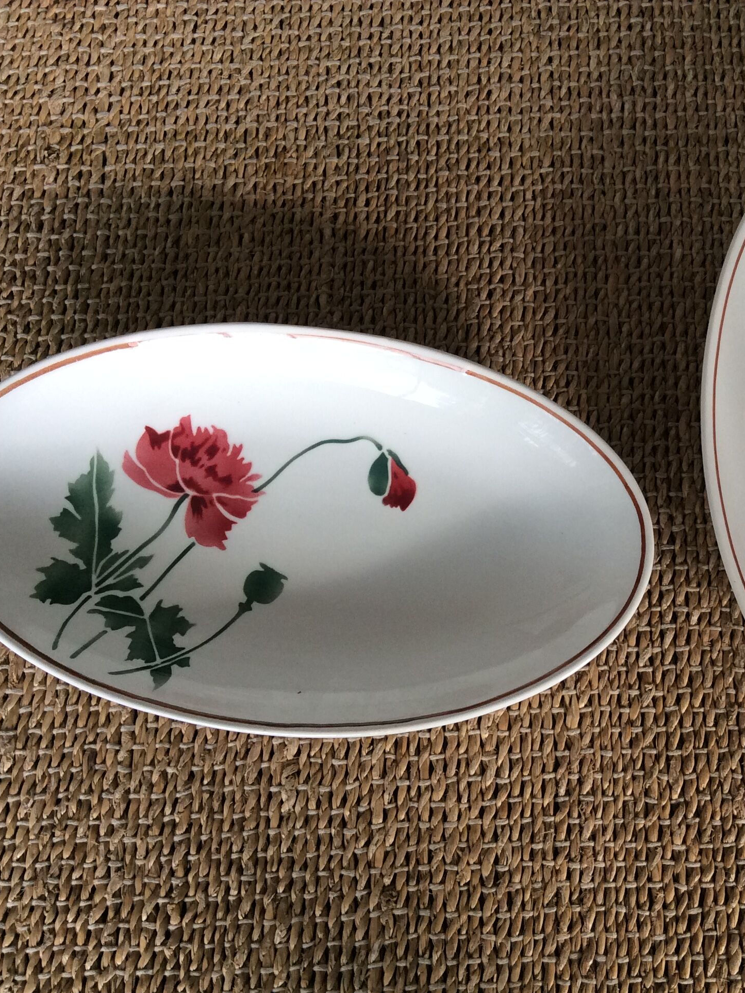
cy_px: 497
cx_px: 531
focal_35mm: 43
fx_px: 1234
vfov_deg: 43.8
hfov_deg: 33.1
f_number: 2.4
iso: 64
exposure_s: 1/100
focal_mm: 3.3
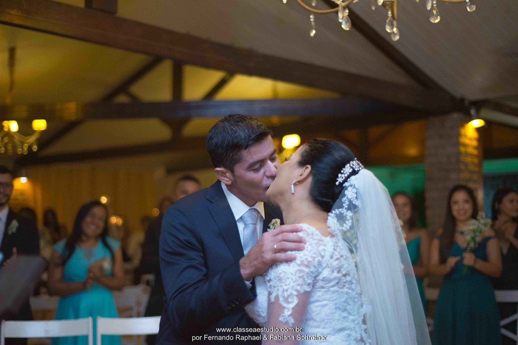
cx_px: 259
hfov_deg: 39.6
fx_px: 720
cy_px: 172
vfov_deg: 27.0
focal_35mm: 50
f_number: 1.8
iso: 3200
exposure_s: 1/500
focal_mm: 50
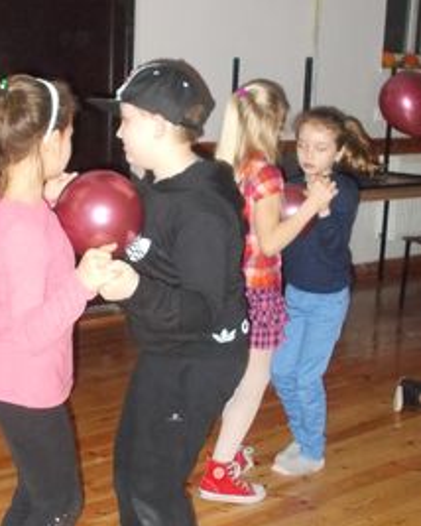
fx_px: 887
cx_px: 108
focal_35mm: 57
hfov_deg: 26.4
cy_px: 238
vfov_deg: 33.0
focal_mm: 4.6
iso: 720
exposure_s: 1/25
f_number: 3.2
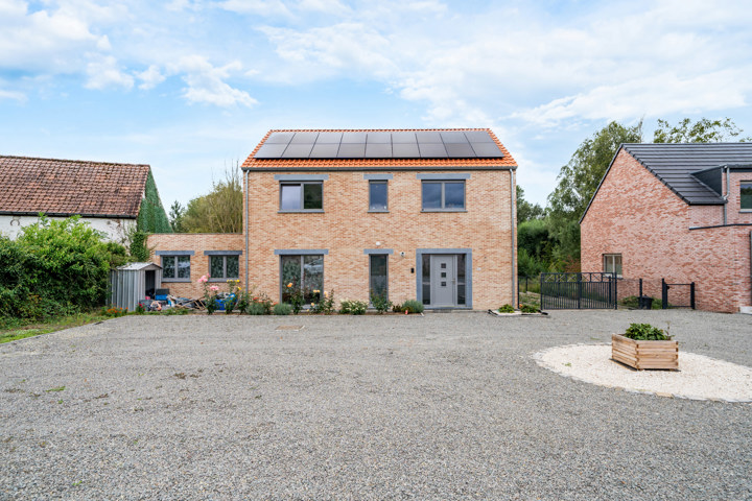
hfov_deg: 90.0
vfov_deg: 67.4
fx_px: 376
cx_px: 376
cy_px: 250
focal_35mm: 18
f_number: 9
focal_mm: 18
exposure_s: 1/125
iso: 100
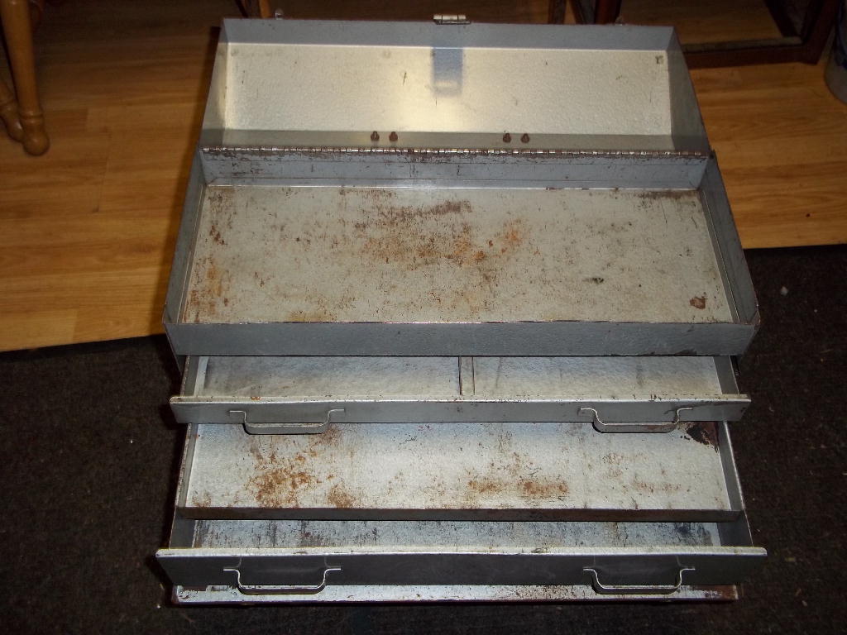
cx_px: 424
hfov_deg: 51.4
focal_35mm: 36
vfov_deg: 39.7
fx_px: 881
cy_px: 318
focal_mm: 6.5
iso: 160
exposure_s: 1/30
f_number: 3.1
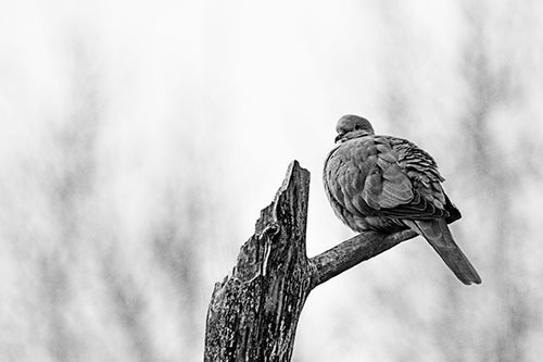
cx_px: 272
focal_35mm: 750
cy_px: 181
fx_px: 11308
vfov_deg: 1.8
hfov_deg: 2.8
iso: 2500
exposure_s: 1/2500
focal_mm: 750
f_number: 12
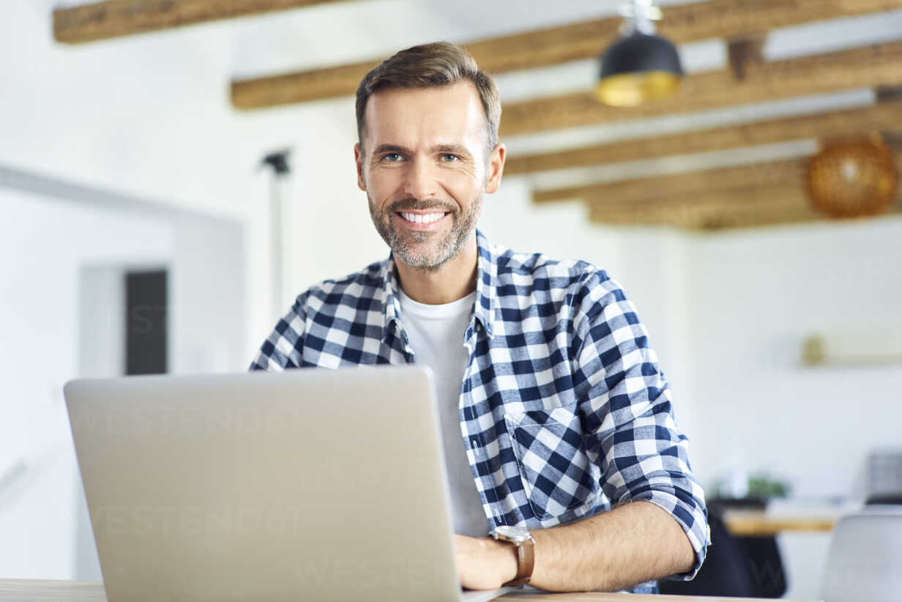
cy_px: 301
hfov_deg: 36.2
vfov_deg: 24.6
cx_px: 451
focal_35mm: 55
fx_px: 1378
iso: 640
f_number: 1.8
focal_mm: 55
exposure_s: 1/125
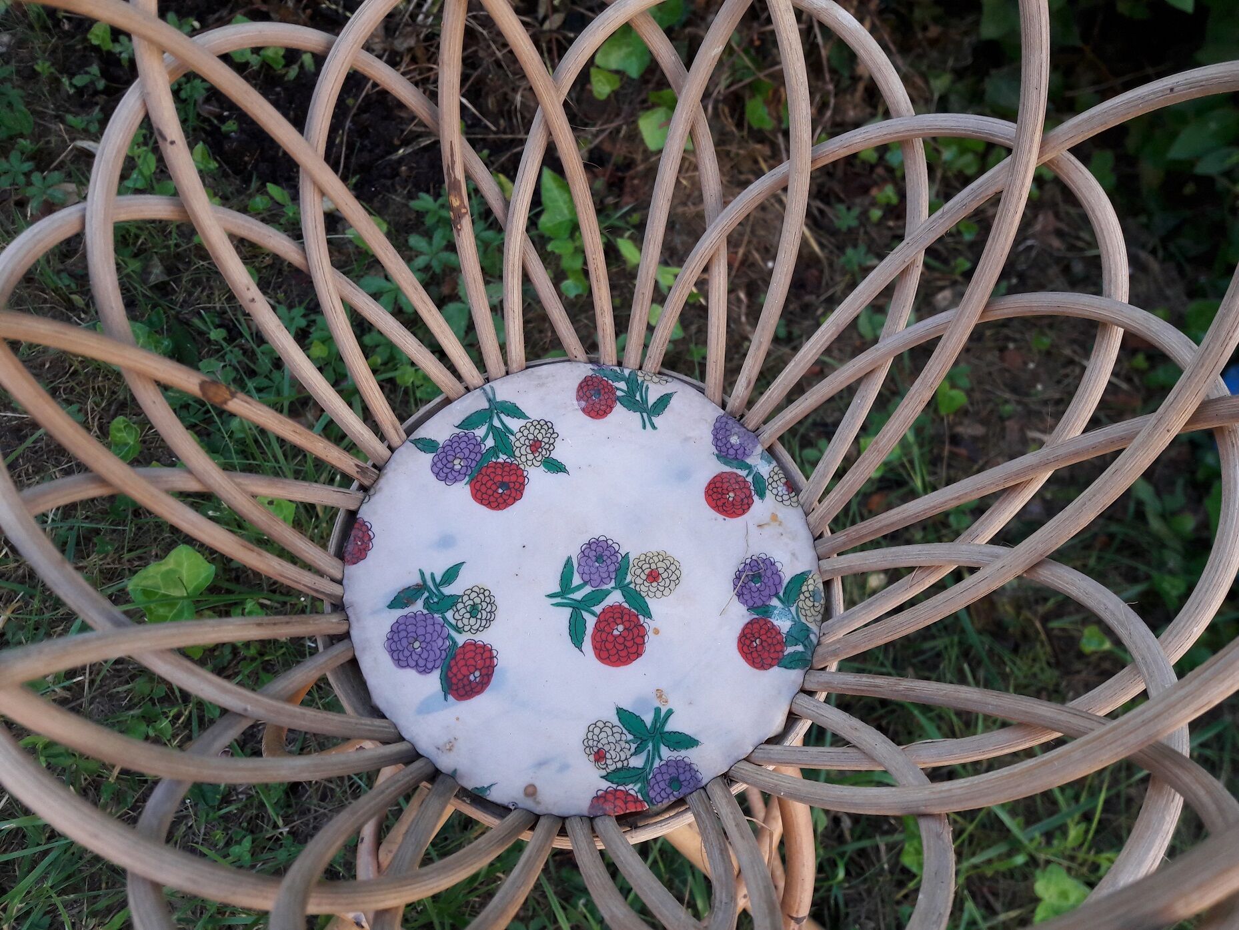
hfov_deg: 63.4
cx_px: 620
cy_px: 465
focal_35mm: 28
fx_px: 1002
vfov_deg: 49.8
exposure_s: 1/100
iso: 64
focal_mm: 3.7
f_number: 1.9
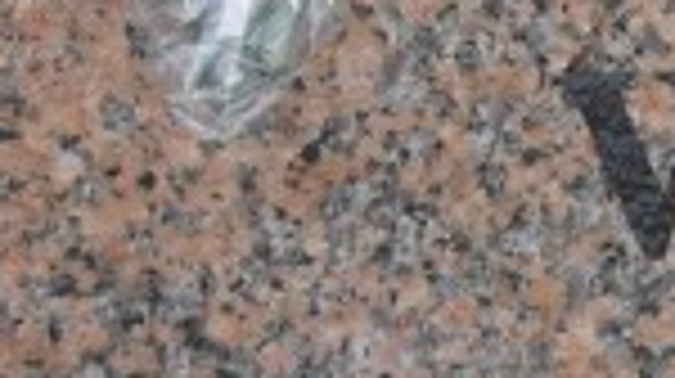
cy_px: 198
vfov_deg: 7.4
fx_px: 2914
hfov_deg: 12.5
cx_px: 1044
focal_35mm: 163
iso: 100
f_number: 3.2
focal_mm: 6.3
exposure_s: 1/180
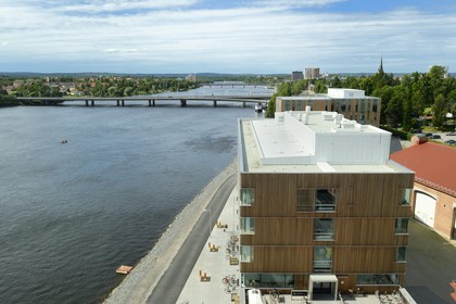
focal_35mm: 29
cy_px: 152
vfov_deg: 45.0
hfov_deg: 63.7
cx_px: 228
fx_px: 367
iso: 200
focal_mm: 29
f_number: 9
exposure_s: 1/250
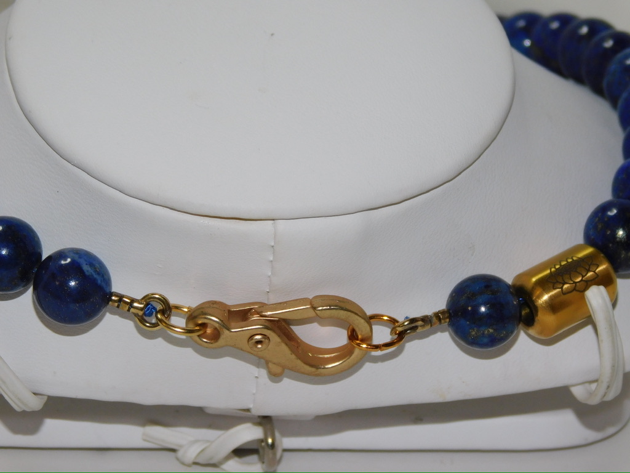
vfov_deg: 6.4
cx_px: 315
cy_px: 236
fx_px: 4222
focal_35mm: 232
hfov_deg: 8.5
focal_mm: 41.3
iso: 200
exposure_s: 1/60
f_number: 5.6
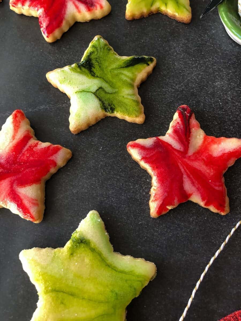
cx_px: 120
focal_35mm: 28
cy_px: 160
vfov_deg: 63.4
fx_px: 260
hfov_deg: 49.7
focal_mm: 3.99
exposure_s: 1/30
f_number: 1.8
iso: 32
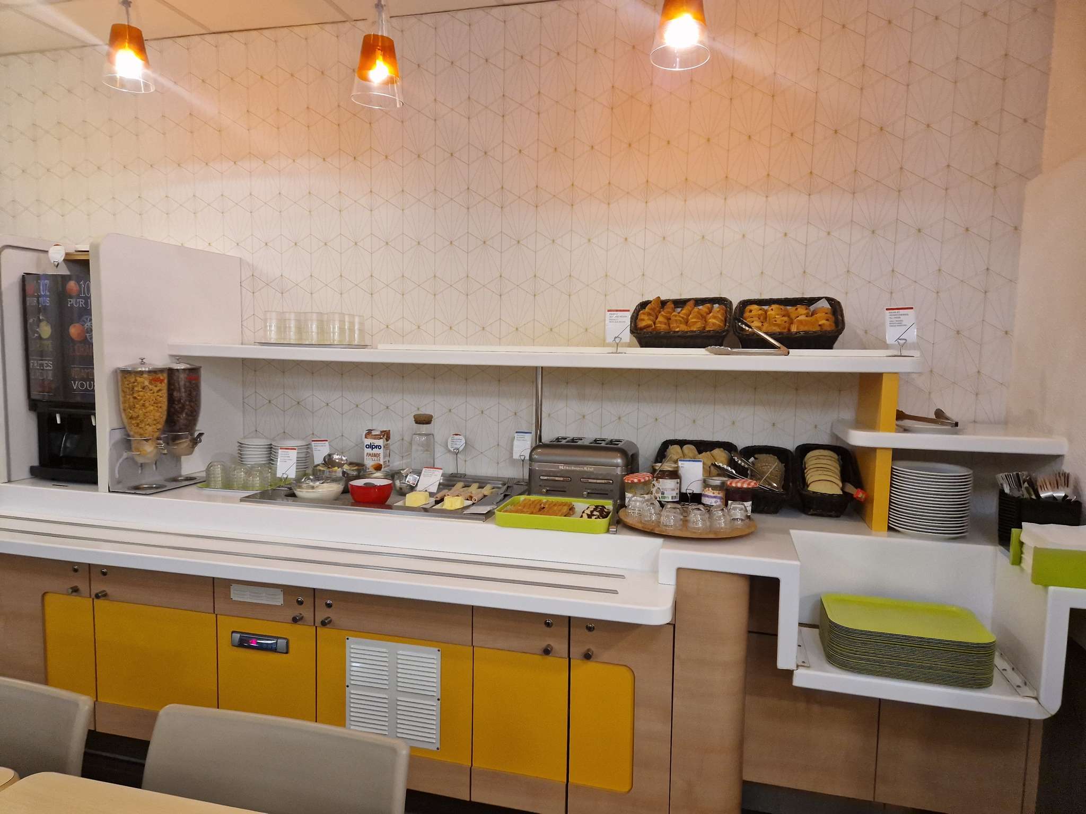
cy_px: 407
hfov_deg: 73.9
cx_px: 543
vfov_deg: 58.9
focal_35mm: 23
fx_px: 722
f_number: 1.8
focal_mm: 5.4
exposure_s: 1/100
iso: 50
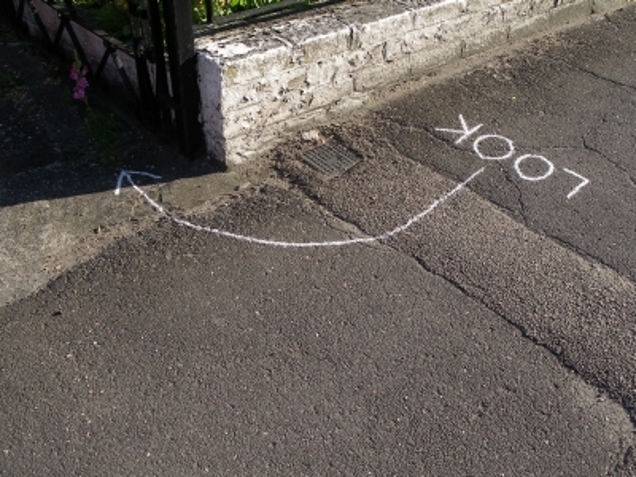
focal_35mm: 45
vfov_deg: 32.2
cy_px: 238
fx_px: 827
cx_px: 318
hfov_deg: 42.1
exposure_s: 1/200
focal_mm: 9.3
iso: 80
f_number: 4.2
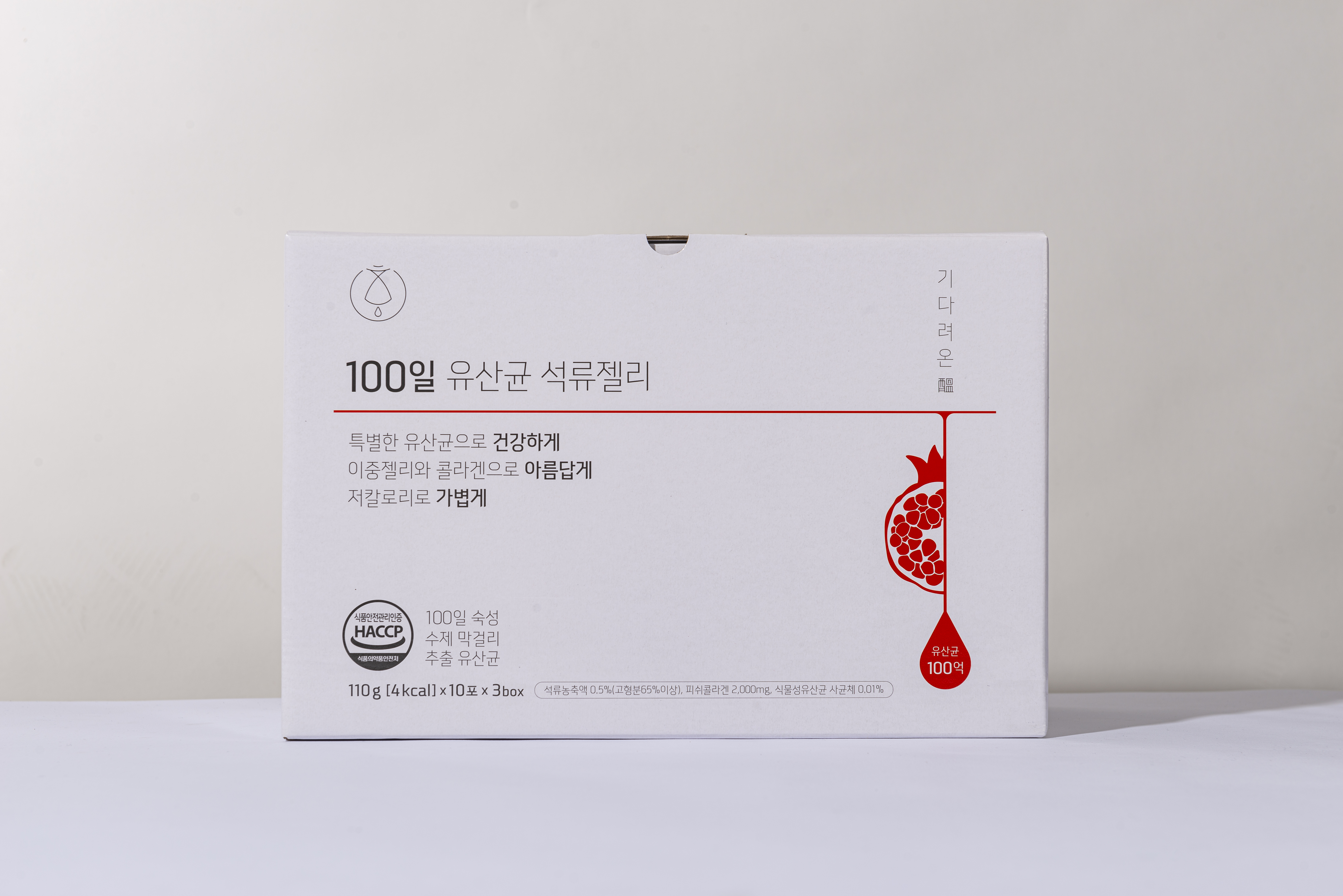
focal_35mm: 70
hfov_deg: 28.8
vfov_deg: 19.5
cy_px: 448
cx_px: 672
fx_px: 2612
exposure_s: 1/160
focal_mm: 70
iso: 50
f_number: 11
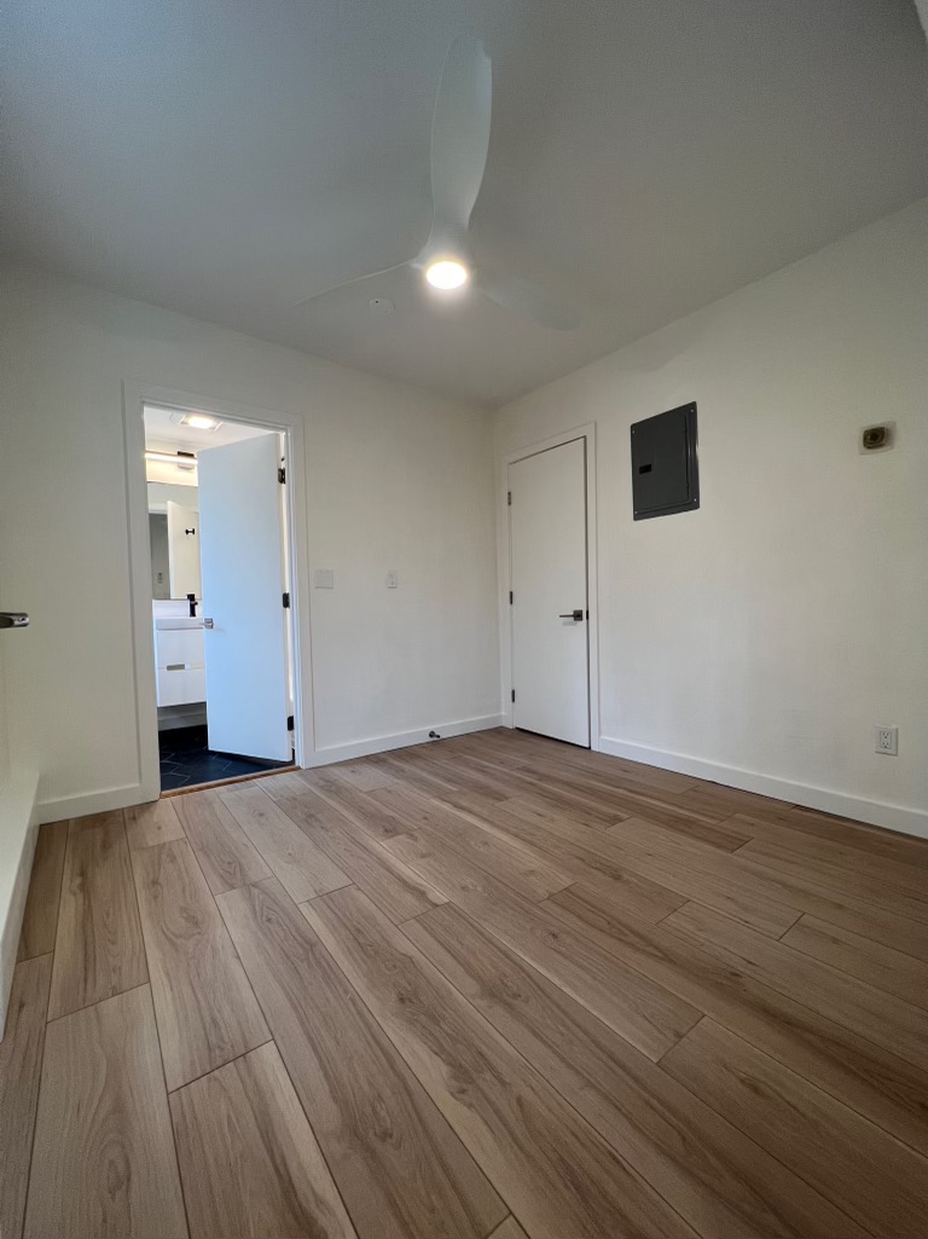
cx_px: 464
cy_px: 620
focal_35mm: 13
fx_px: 465
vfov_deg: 106.2
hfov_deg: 89.9
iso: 160
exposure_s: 1/120
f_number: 1.8
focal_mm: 1.57
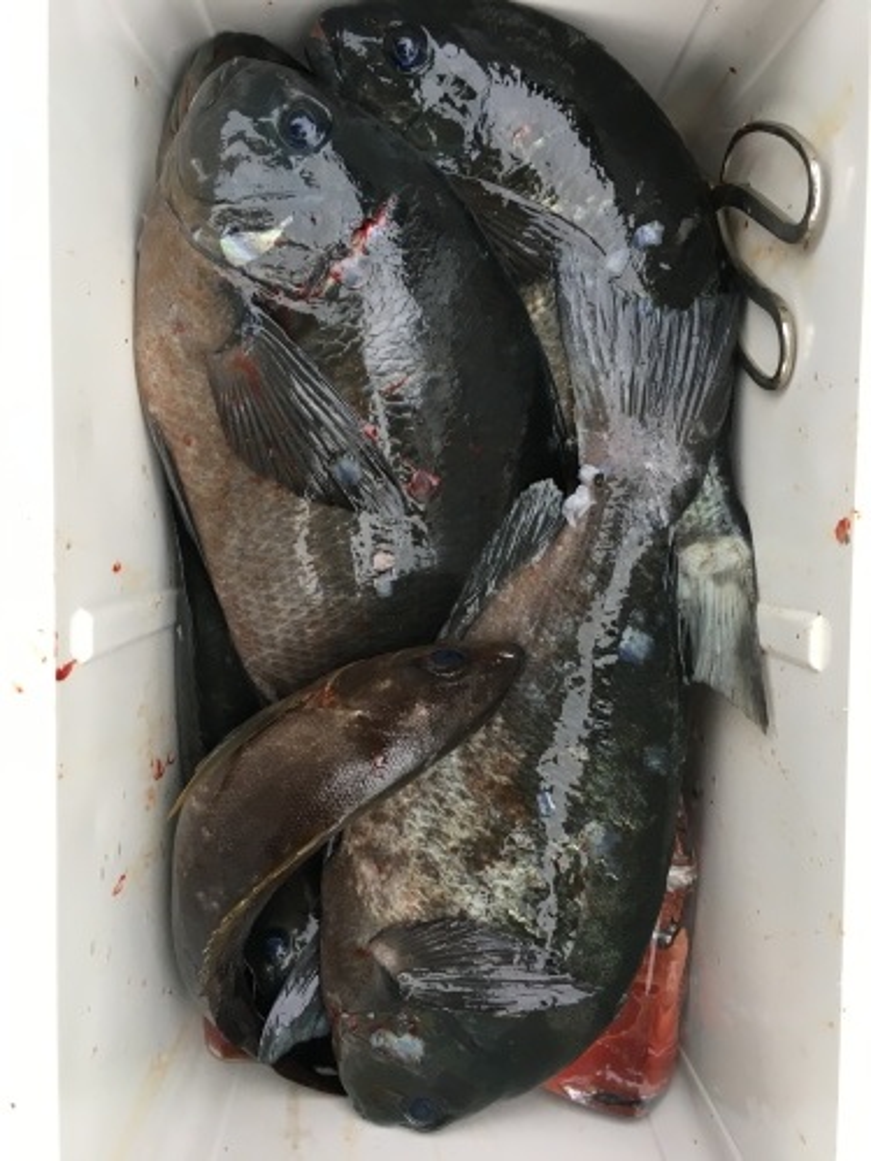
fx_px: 973
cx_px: 436
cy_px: 580
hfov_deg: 48.2
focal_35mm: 29
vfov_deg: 61.7
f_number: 2.2
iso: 64
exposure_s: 1/30
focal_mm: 4.15
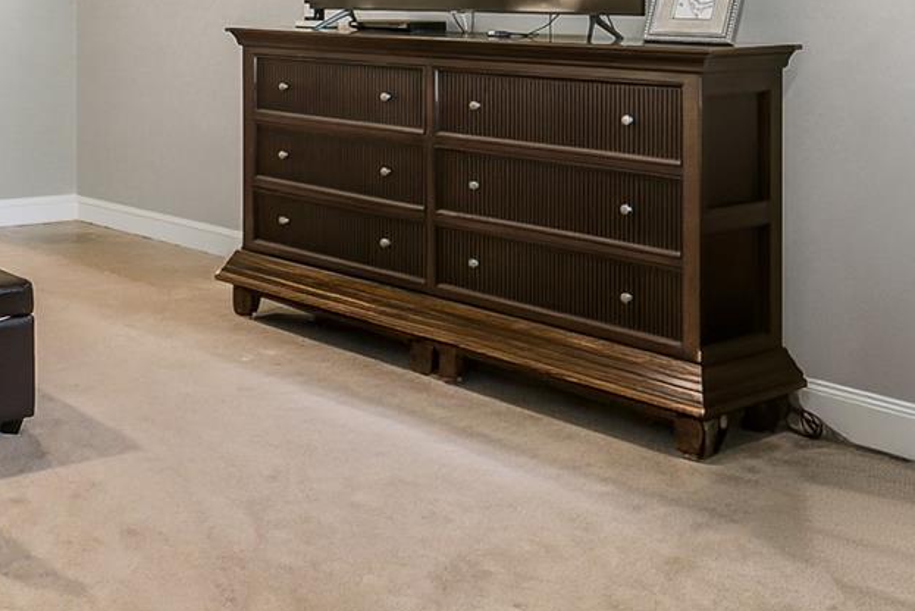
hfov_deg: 33.9
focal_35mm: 46
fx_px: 1170
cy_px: -24
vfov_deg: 27.3
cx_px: -201
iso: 500
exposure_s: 1/3.33
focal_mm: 14
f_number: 11
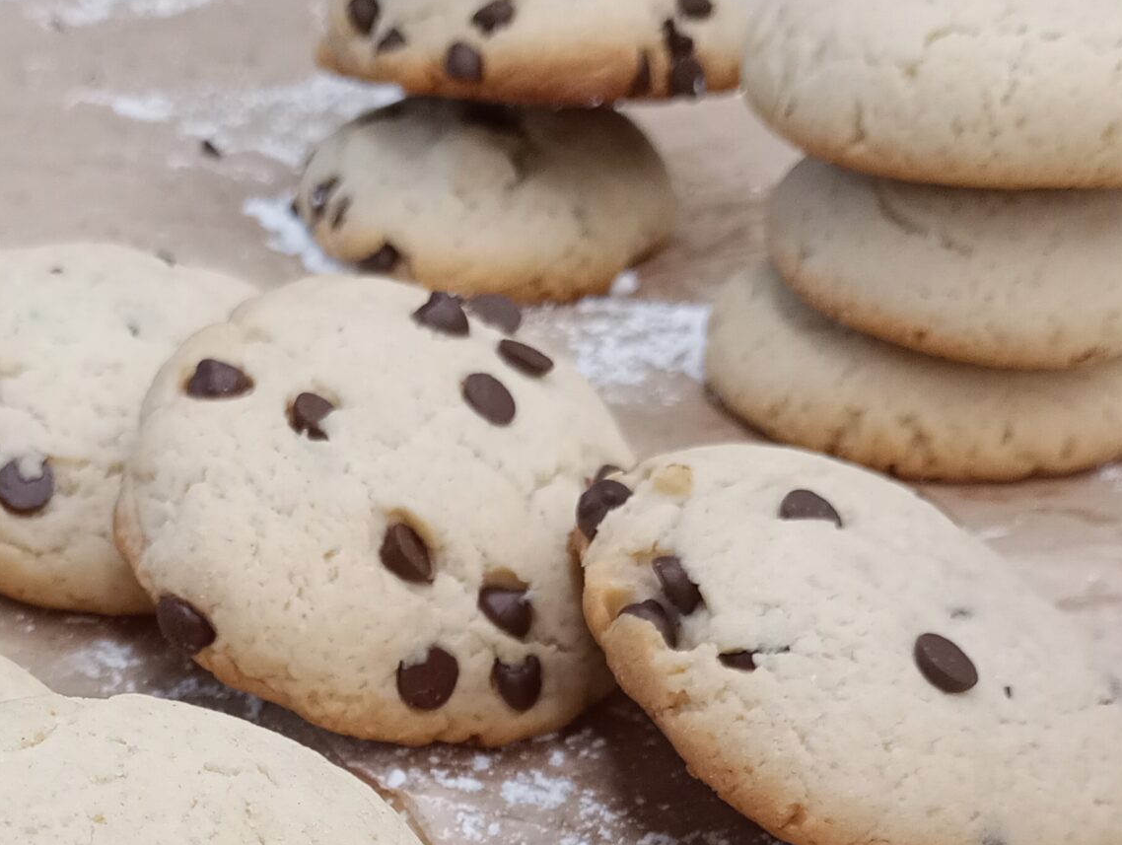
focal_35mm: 63
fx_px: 2045
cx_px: 218
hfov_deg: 29.9
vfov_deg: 22.2
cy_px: 913
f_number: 1.8
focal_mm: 4.27
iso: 558
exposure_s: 1/33.3
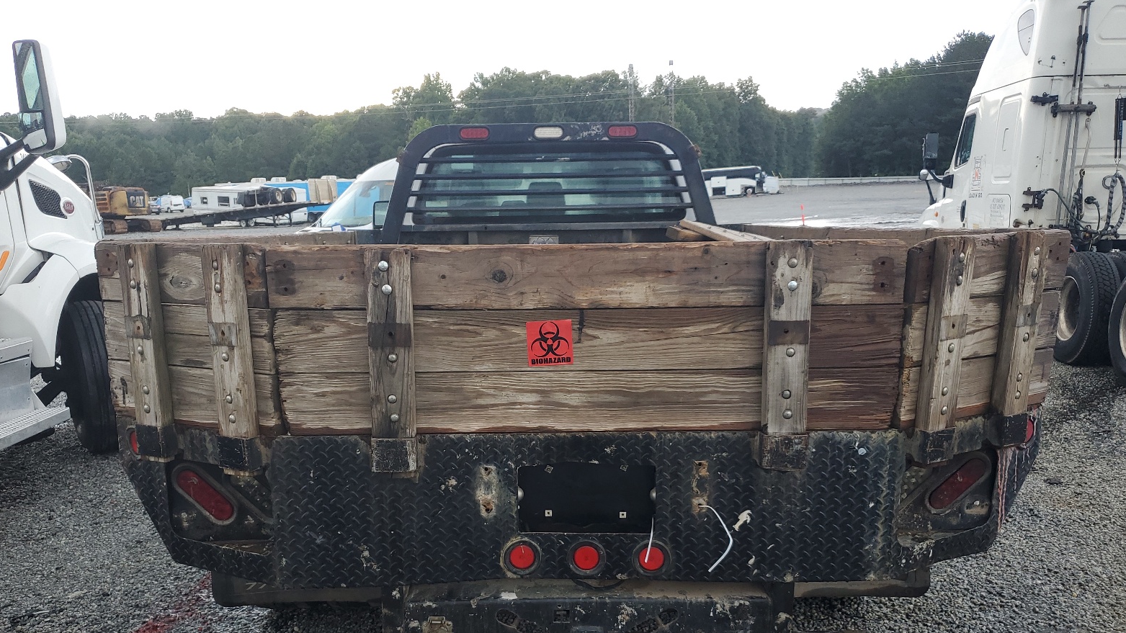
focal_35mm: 29
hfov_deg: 66.1
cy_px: 423
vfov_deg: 39.7
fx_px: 866
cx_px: 560
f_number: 1.5
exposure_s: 1/167
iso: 50
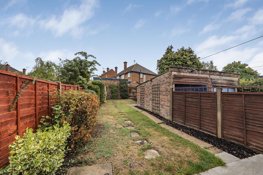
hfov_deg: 112.6
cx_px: 132
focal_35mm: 12
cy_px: 88
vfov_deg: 90.0
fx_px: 88
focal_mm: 12
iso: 320
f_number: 9
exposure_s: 1/500
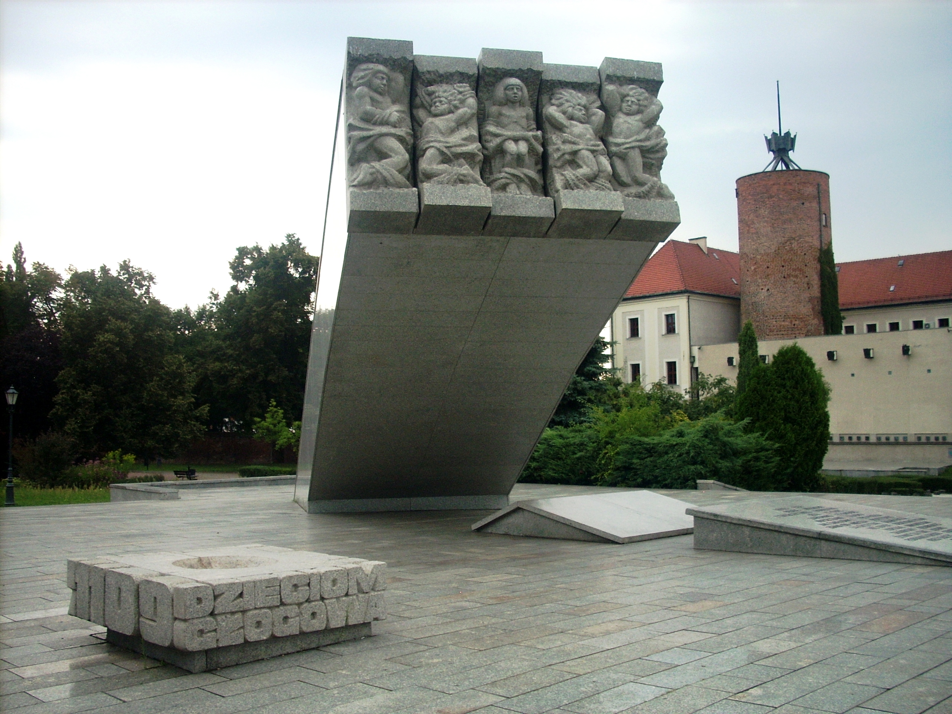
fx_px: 1018
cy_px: 357
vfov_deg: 38.7
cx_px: 476
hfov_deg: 50.1
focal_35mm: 37
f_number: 2.8
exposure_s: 1/30
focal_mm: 6.2
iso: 129
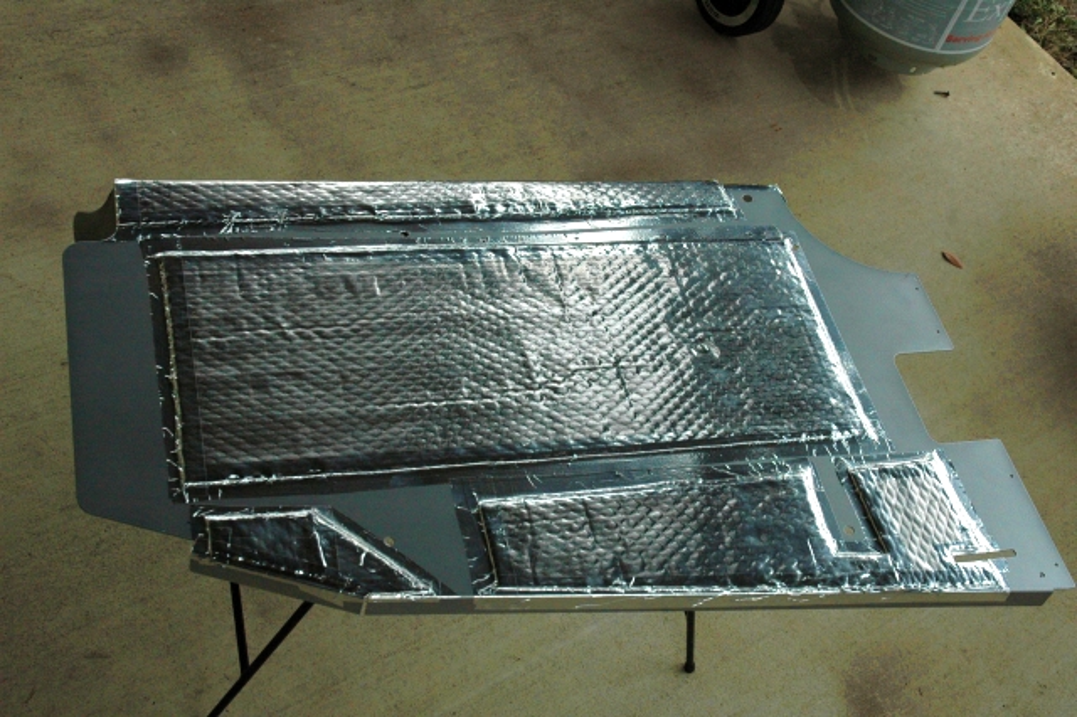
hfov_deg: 42.3
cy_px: 358
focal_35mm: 46
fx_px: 1390
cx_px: 538
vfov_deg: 28.9
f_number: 7.1
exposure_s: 1/200
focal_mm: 31
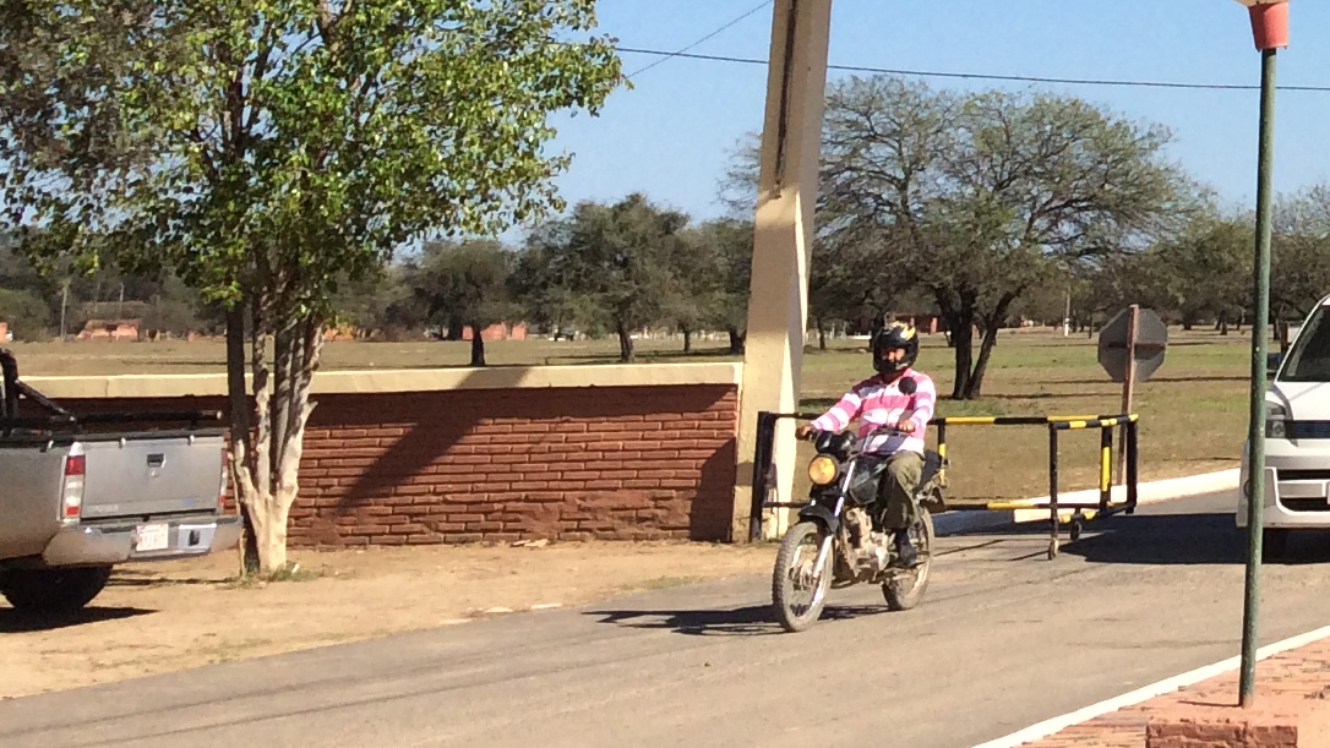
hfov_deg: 19.7
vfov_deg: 12.1
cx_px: 1967
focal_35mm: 95
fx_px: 3350
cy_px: -431
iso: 32
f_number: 2.2
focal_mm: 4.15
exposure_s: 1/2564
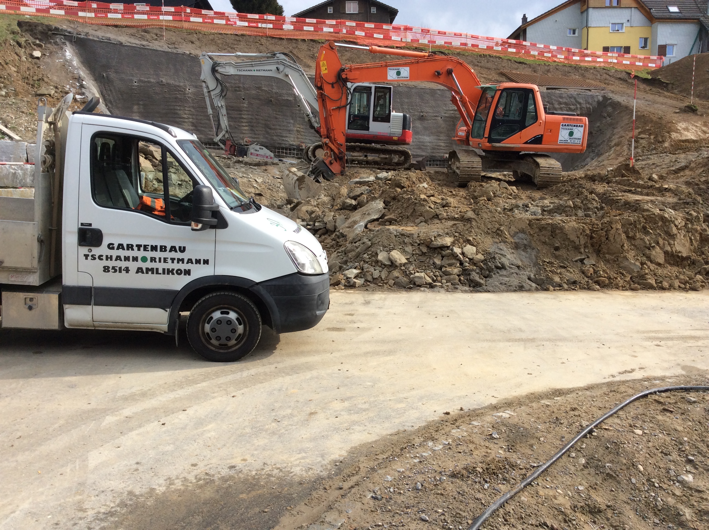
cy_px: 265
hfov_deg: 56.9
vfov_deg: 44.1
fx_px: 654
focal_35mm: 32
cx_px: 354
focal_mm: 3.3
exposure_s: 1/622
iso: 32
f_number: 2.4
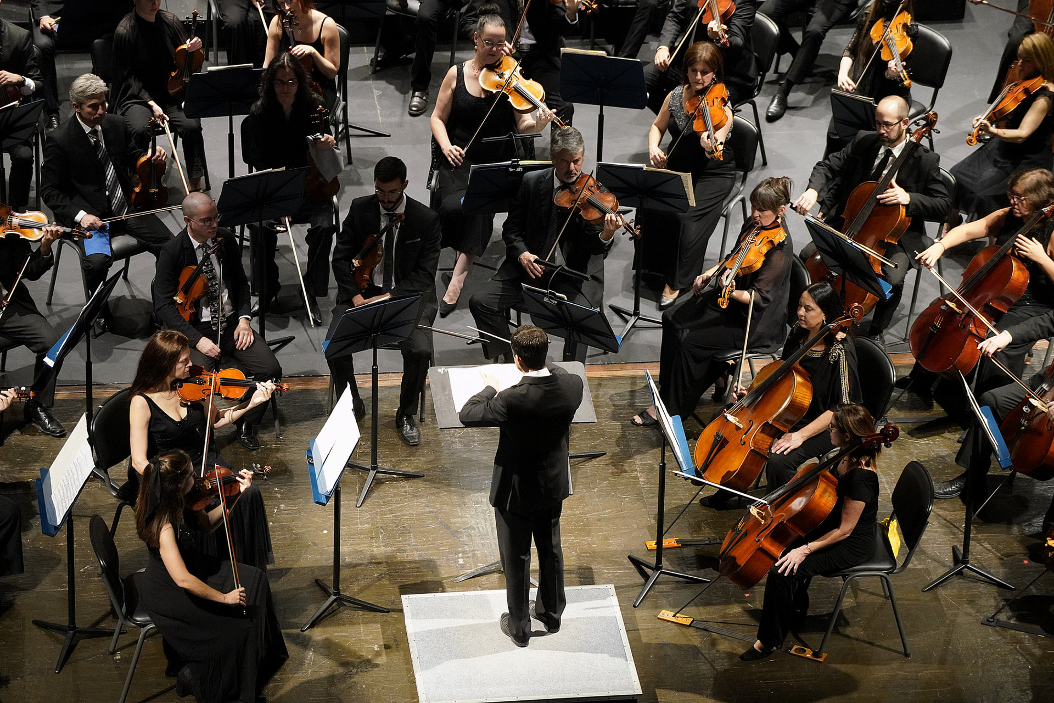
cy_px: 352
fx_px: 4626
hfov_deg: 13.0
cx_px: 527
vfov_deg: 8.7
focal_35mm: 158
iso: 6400
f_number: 4
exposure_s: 1/250
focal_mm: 158
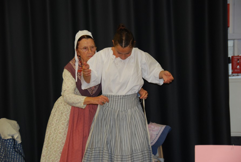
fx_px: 705
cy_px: 81
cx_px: 120
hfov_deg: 19.4
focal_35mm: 105
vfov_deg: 13.1
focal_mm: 70
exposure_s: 1/60
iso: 400
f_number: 5
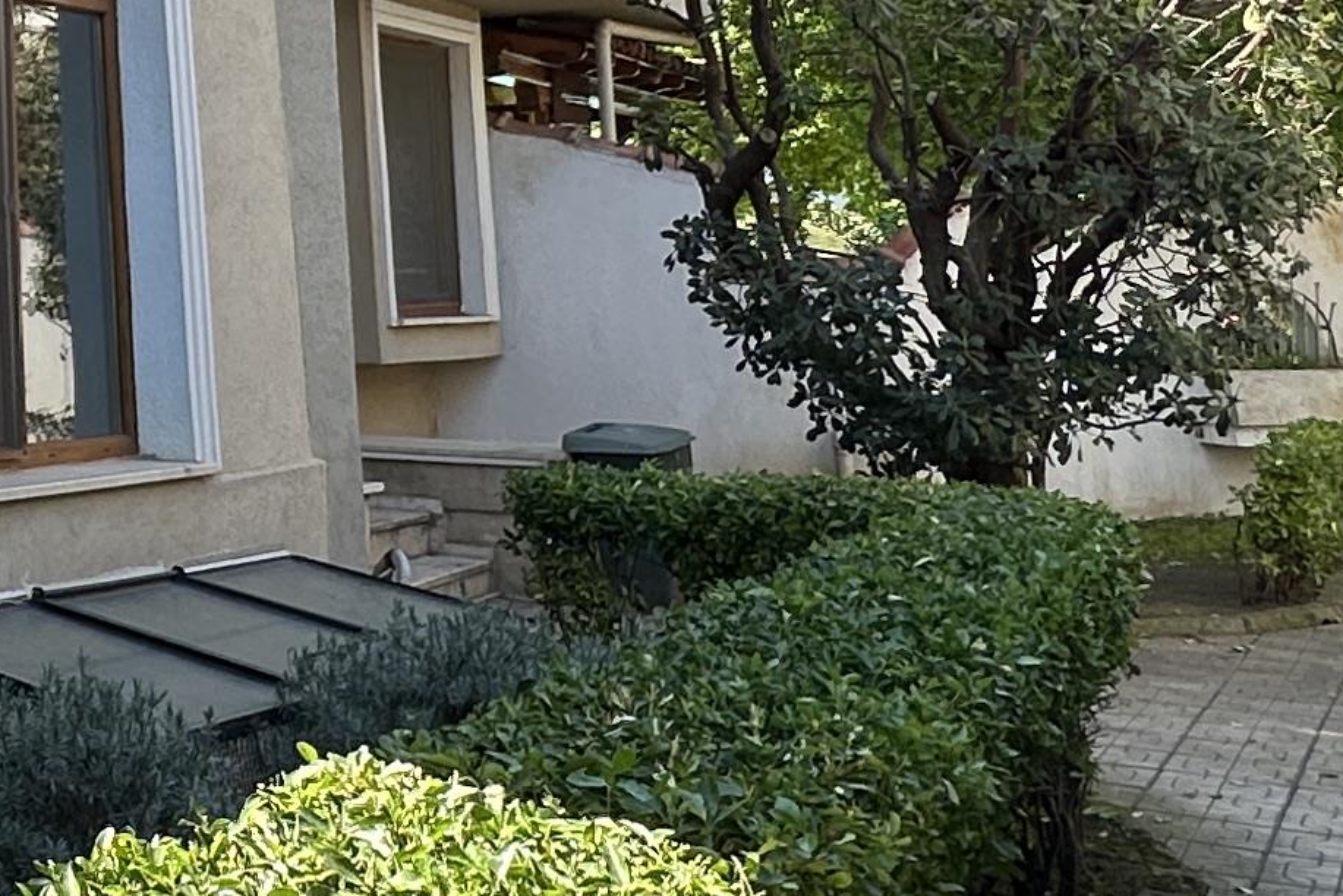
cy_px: -104
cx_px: -455
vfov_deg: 20.2
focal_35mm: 64
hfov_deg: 26.2
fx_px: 2388
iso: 40
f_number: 2.2
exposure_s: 1/307
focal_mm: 2.22
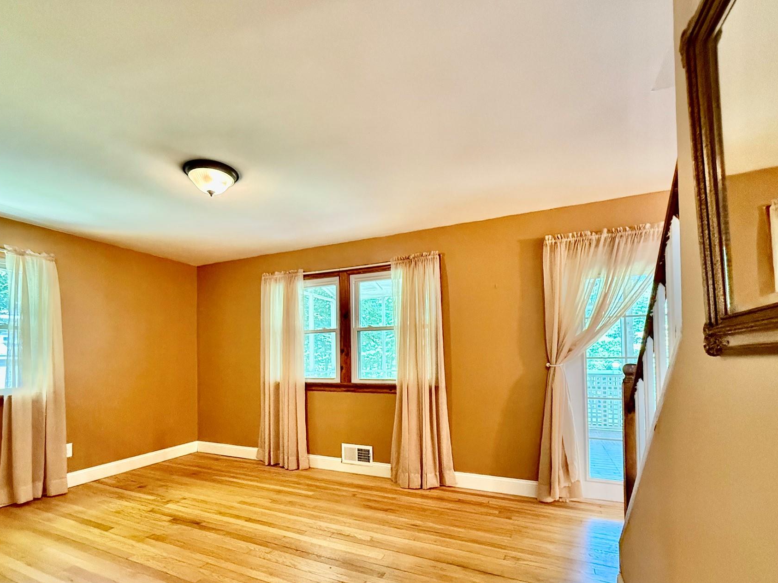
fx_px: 382
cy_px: 346
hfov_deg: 90.9
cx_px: 362
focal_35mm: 17
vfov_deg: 74.0
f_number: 2.2
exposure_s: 1/60
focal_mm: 2.22
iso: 640
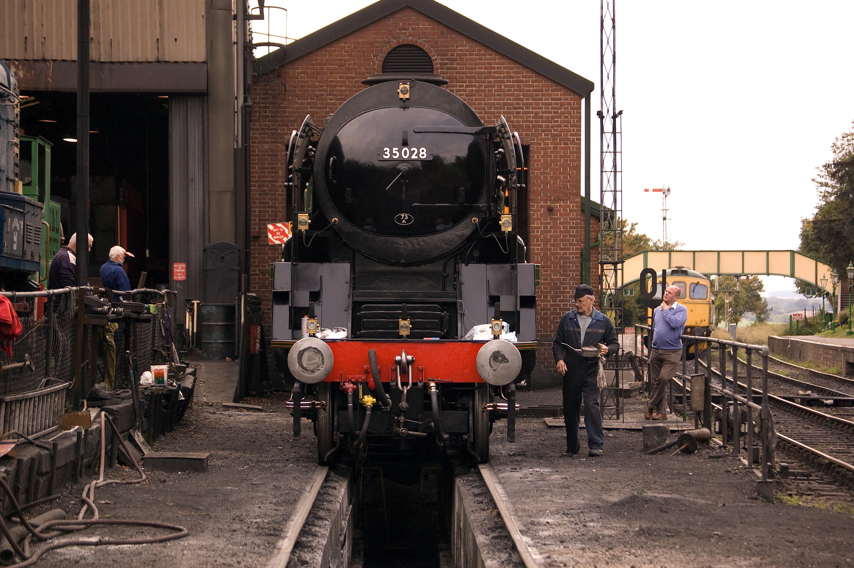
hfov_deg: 18.2
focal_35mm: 112
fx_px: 2666
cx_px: 427
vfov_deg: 12.2
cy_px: 284
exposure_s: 1/500
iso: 640
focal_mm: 75
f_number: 4.5
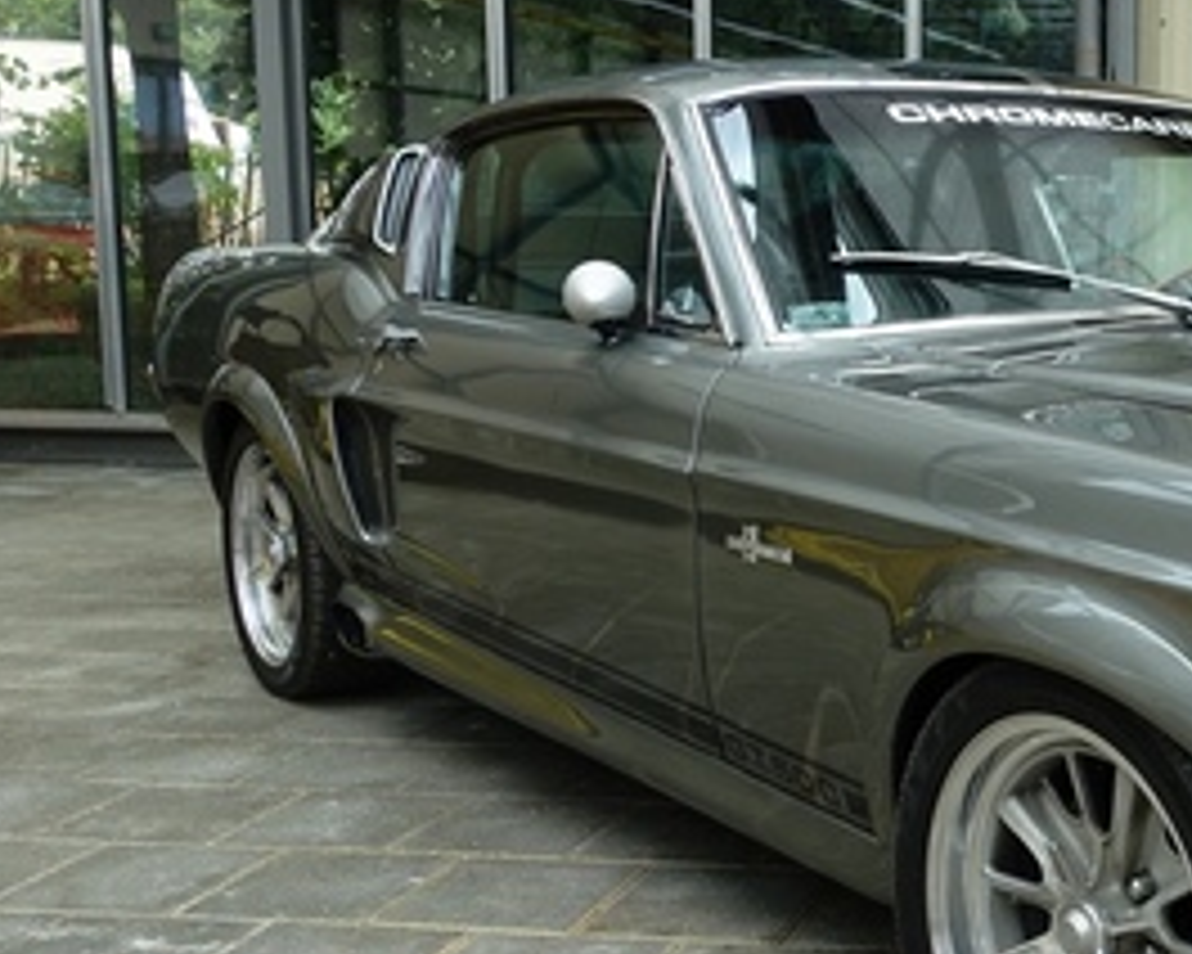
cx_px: 1250
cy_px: 477
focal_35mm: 51
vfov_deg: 29.7
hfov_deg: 32.9
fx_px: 1799
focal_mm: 8.8
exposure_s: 1/100
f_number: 4
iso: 125
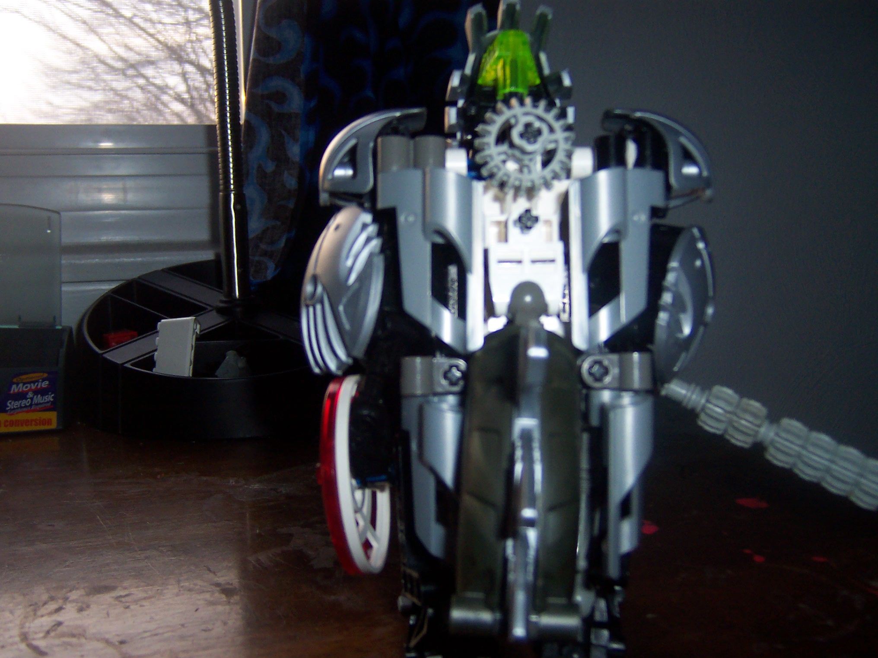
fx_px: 913
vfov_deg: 39.7
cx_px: 439
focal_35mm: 36
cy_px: 329
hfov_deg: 51.4
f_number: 2.8
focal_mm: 5.6
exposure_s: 1/60
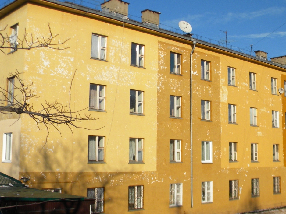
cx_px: 173
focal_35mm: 49
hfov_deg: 38.7
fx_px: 405
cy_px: 102
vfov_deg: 29.7
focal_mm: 5
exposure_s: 1/418
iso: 80
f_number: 7
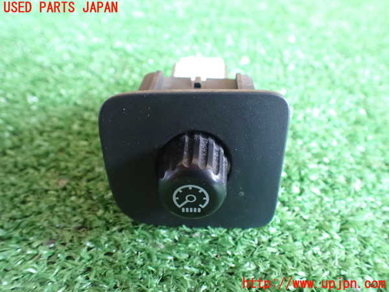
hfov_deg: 60.0
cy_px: 146
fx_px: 337
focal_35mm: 30
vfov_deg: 46.8
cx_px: 194
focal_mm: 5.4
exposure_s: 1/30
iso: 1250
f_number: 2.3
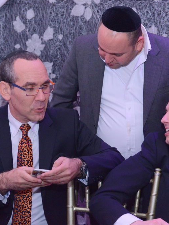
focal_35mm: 102
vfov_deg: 19.3
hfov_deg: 14.5
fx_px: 664
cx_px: 110
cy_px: 112
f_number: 5.6
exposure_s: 1/100
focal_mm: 70
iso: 4000
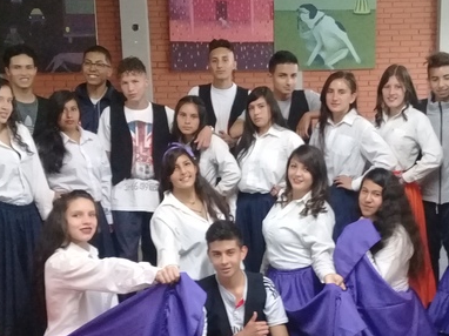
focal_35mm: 52
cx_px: 269
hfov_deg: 36.7
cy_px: 234
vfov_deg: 27.8
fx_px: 674
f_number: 2.2
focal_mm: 3.3
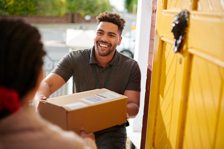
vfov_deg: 27.0
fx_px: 311
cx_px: 112
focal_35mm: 50
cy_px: 74
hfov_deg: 39.6
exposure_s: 1/200
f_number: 2.2
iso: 64
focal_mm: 50
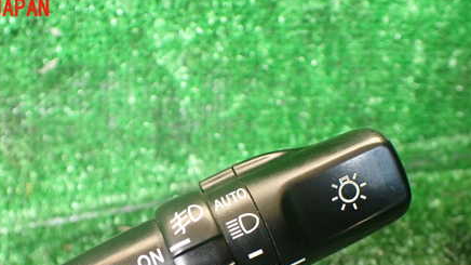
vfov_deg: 25.7
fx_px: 562
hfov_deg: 45.1
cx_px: 177
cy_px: 239
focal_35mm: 45
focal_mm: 5.4
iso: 500
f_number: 2.3
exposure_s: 1/125
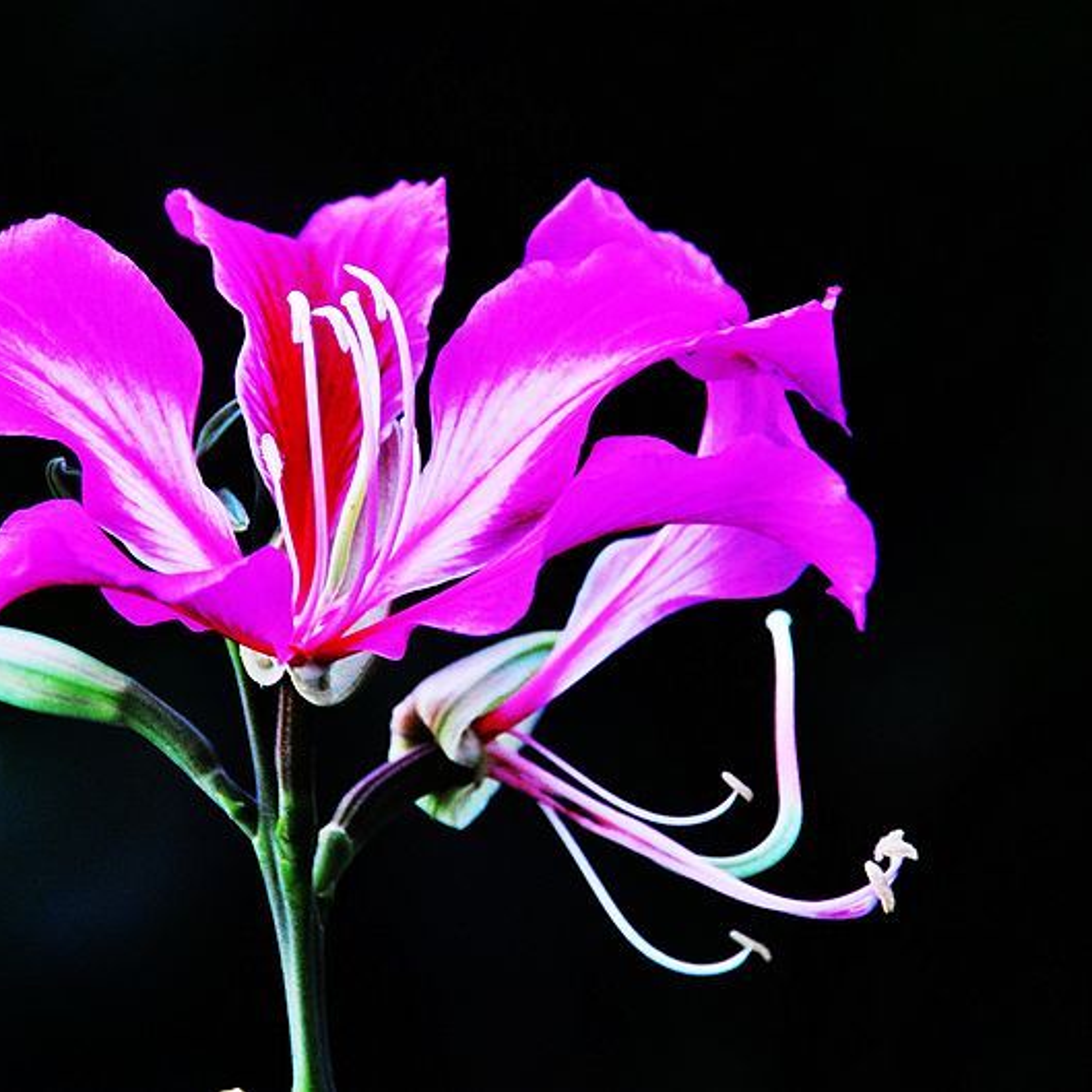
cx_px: 454
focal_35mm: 578
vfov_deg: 3.0
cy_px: 546
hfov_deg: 3.0
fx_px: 20629
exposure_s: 1/400
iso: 800
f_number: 5.6
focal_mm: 300
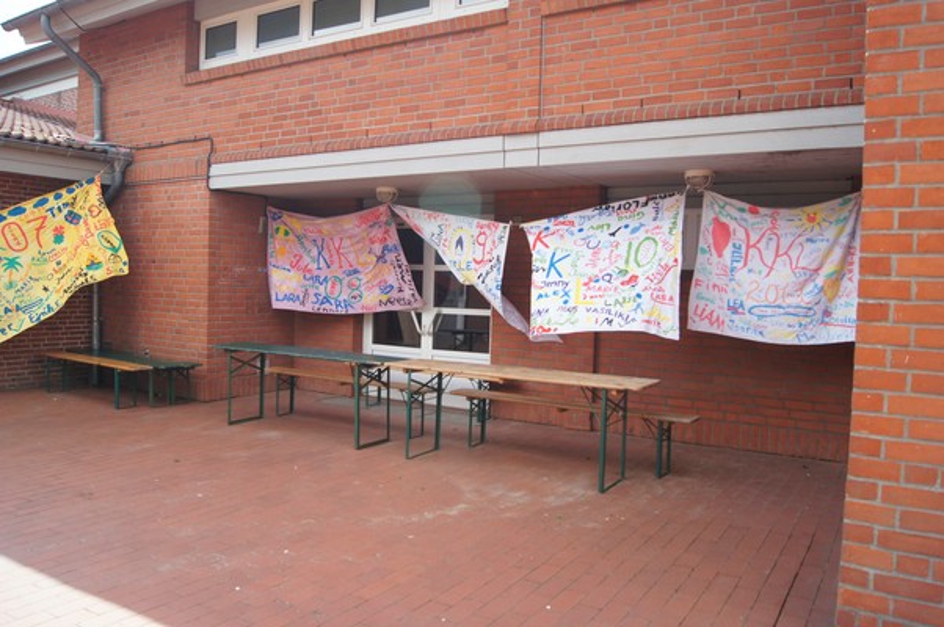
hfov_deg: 67.4
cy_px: 314
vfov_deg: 47.8
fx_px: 707
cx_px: 472
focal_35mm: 27
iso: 100
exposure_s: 1/125
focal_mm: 18
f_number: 7.1
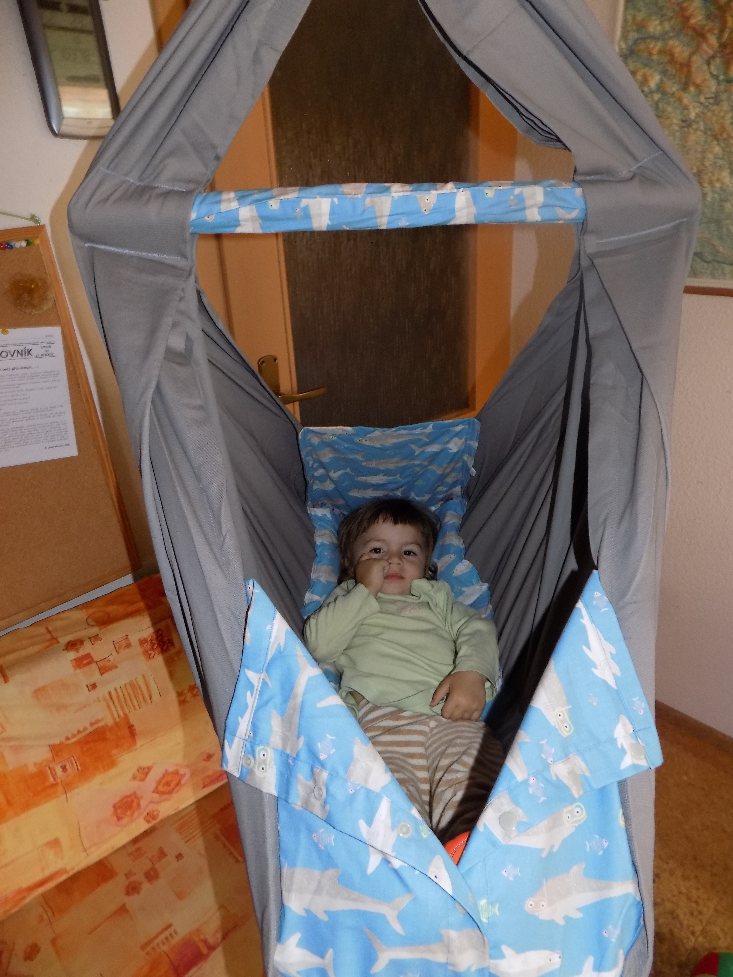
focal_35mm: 23
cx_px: 366
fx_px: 649
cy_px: 488
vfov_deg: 73.9
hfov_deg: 58.9
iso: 200
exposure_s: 1/30
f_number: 3.1
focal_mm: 4
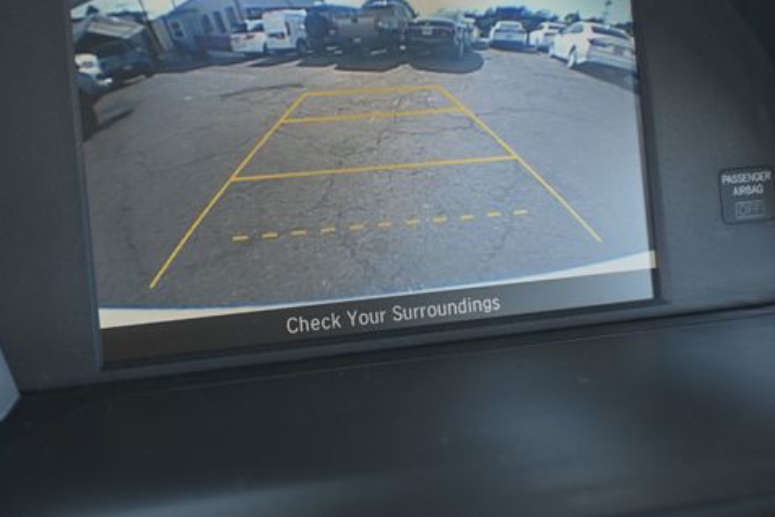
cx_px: 361
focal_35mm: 63
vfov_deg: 21.4
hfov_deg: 31.7
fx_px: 1363
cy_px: 198
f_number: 5
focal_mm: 31.5
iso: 800
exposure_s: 1/125
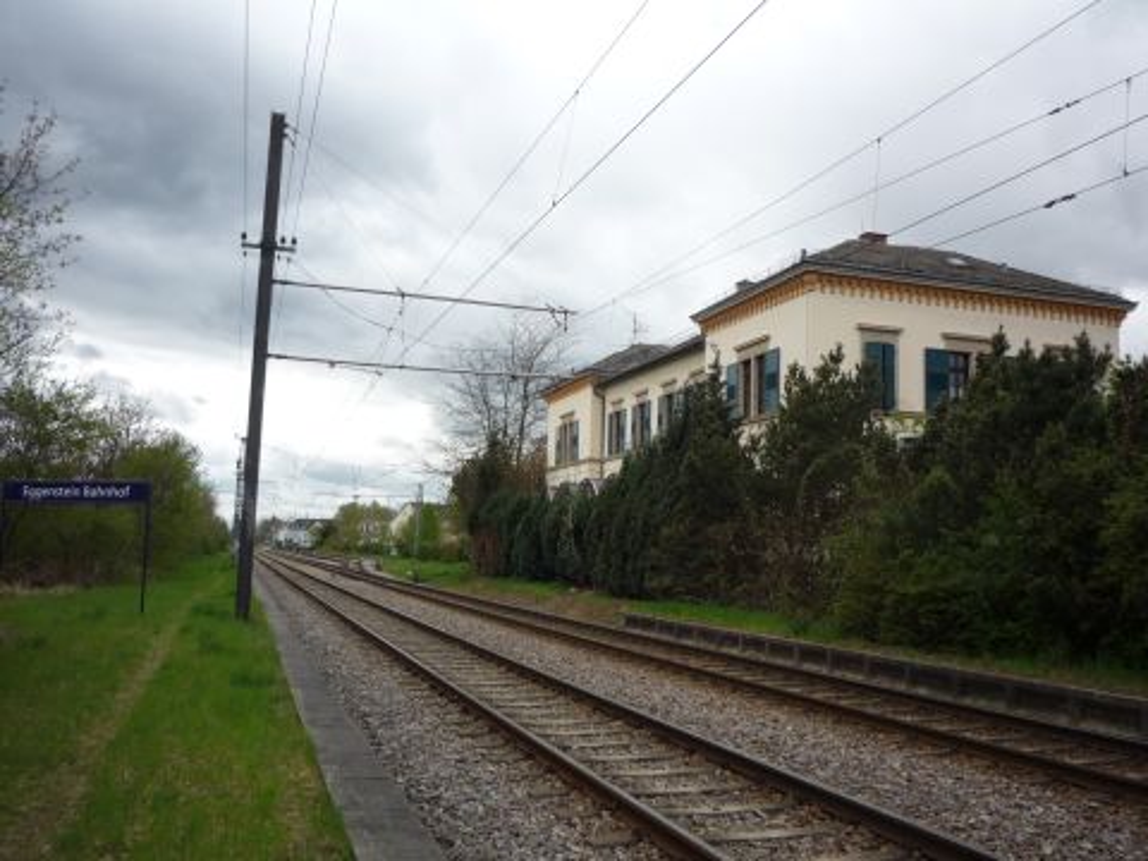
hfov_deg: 56.8
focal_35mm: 32
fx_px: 1061
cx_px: 574
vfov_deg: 44.2
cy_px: 430
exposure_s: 1/400
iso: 100
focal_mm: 5.2
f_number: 4.5
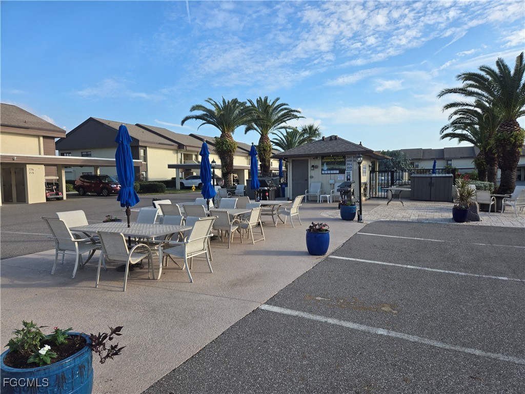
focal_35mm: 23
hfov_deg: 73.9
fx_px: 349
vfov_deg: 58.9
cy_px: 197
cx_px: 262
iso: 25
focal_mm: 5.4
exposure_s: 1/1218
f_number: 1.8
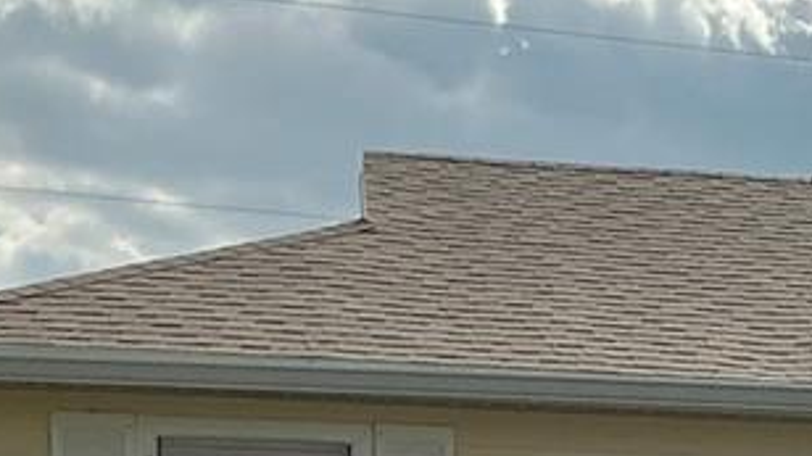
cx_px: 1418
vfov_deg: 7.6
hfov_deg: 12.9
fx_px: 3272
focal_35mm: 152
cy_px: 920
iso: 25
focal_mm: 3
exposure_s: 1/2959
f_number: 1.8
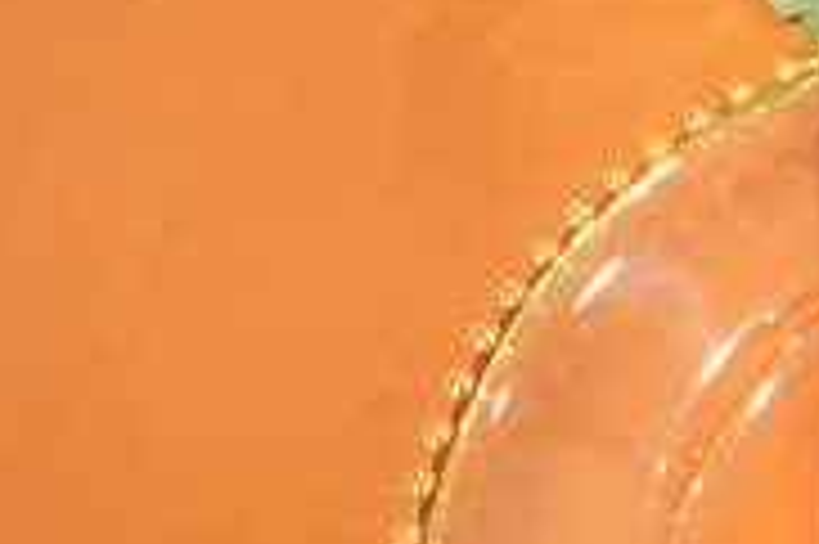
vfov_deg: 20.1
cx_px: 1116
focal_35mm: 66
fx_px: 1500
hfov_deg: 25.4
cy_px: 508
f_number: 2
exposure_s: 1/80
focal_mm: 7.6
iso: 2000
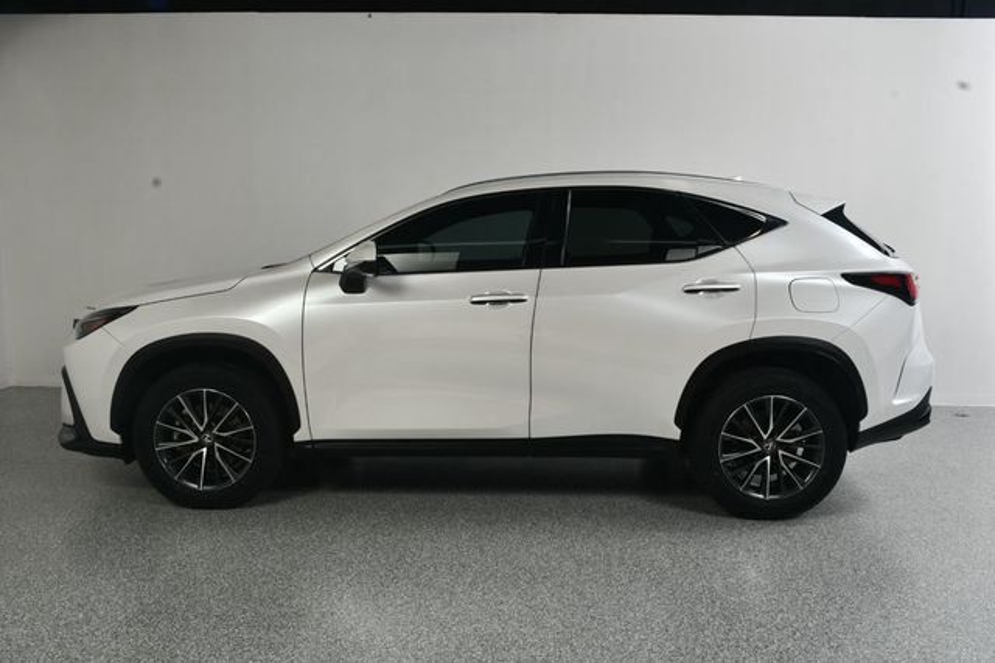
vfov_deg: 43.6
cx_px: 498
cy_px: 332
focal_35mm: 30
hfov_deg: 62.0
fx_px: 829
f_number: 13
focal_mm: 20
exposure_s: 1/160
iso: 100
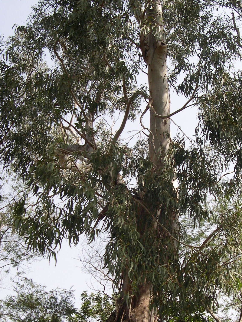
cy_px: 209
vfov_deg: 33.6
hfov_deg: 25.6
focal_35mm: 57
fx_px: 531
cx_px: 149
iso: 100
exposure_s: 1/96
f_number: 7.6
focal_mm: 8
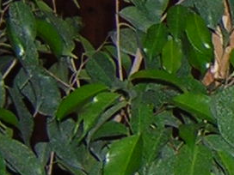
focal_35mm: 212
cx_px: 621
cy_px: 7
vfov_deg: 7.0
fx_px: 1433
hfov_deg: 8.3
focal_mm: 4.7
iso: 135
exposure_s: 1/60.1
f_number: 2.6
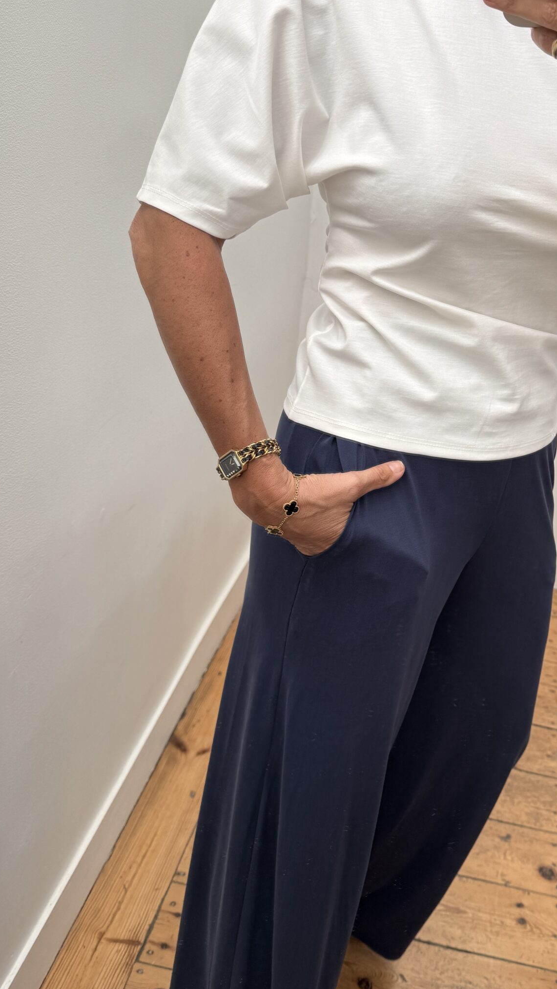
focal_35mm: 33
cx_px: 454
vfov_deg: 59.4
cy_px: 449
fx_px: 866
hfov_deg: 34.4
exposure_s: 1/222
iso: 64
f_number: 1.78
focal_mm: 6.76
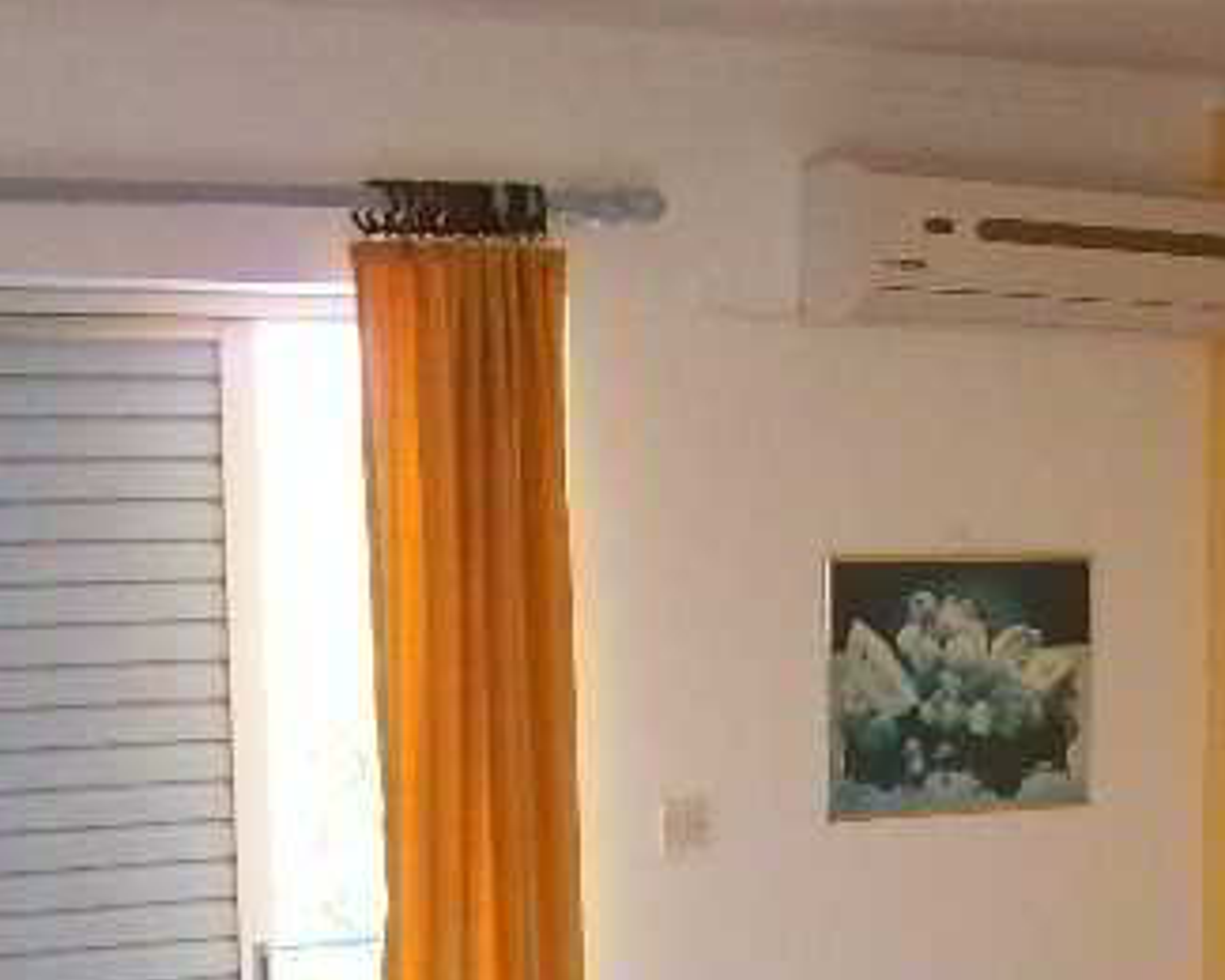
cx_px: 961
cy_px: 1127
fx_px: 3227
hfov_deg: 21.3
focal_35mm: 89
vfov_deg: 16.6
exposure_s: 1/103
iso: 200
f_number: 2.8
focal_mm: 6.2
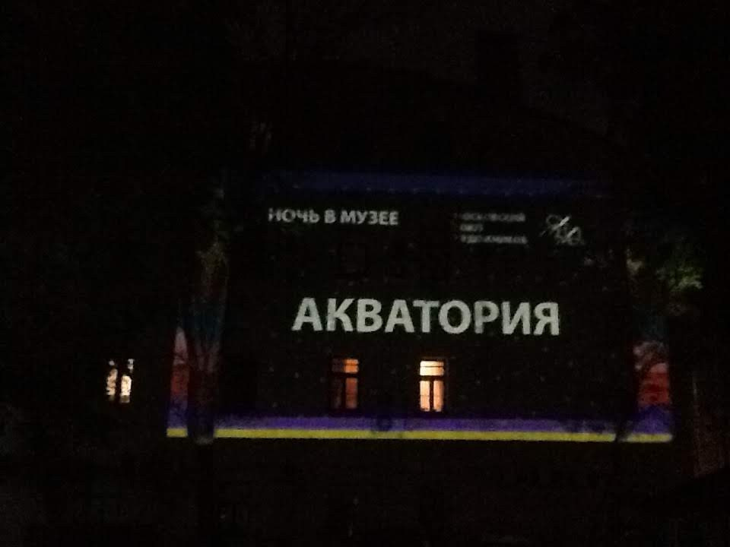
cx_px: 365
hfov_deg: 42.9
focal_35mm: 44
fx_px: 928
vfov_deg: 32.9
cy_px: 274
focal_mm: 2.03
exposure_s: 1/15
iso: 640
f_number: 2.4
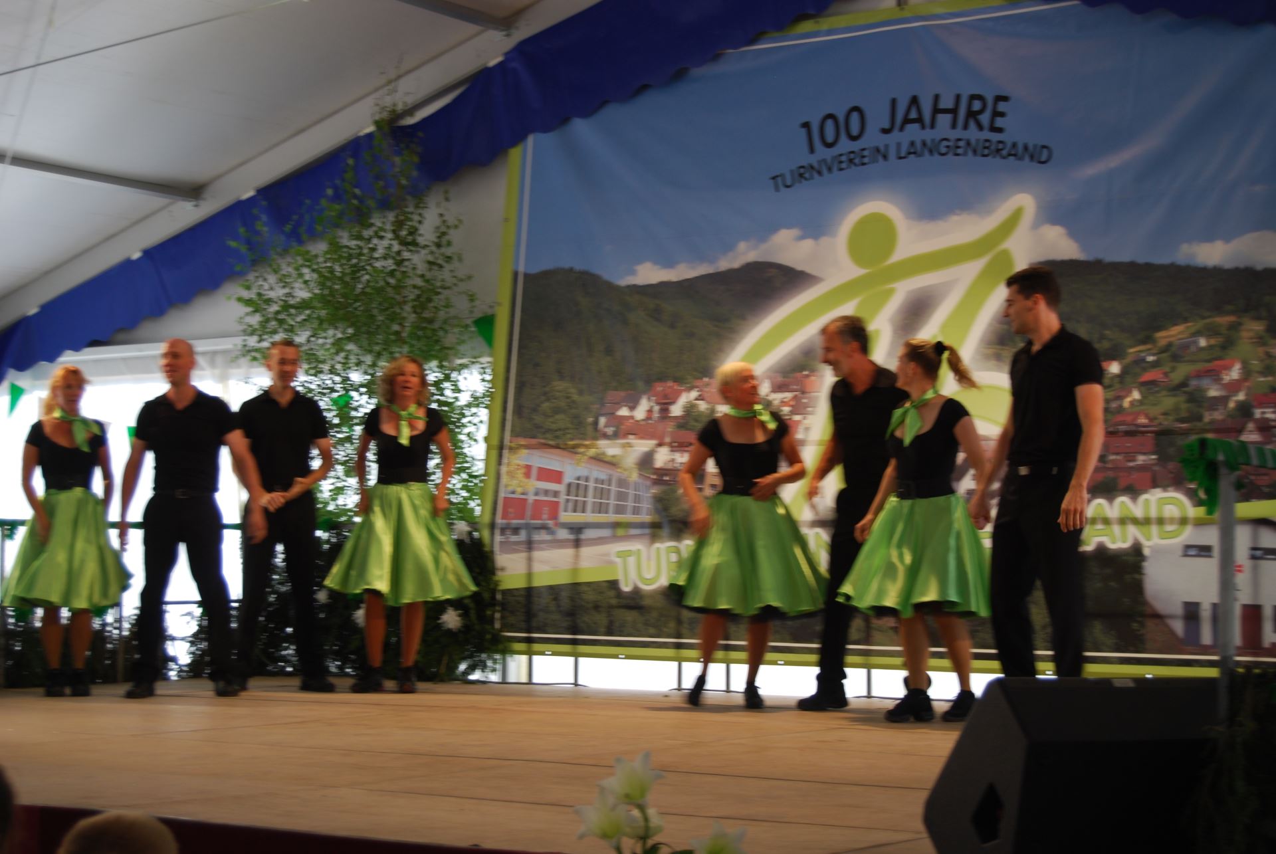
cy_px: 427
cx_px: 638
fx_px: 2236
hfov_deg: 31.9
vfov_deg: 21.6
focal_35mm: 63
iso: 200
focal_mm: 42
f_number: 5.3
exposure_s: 1/50
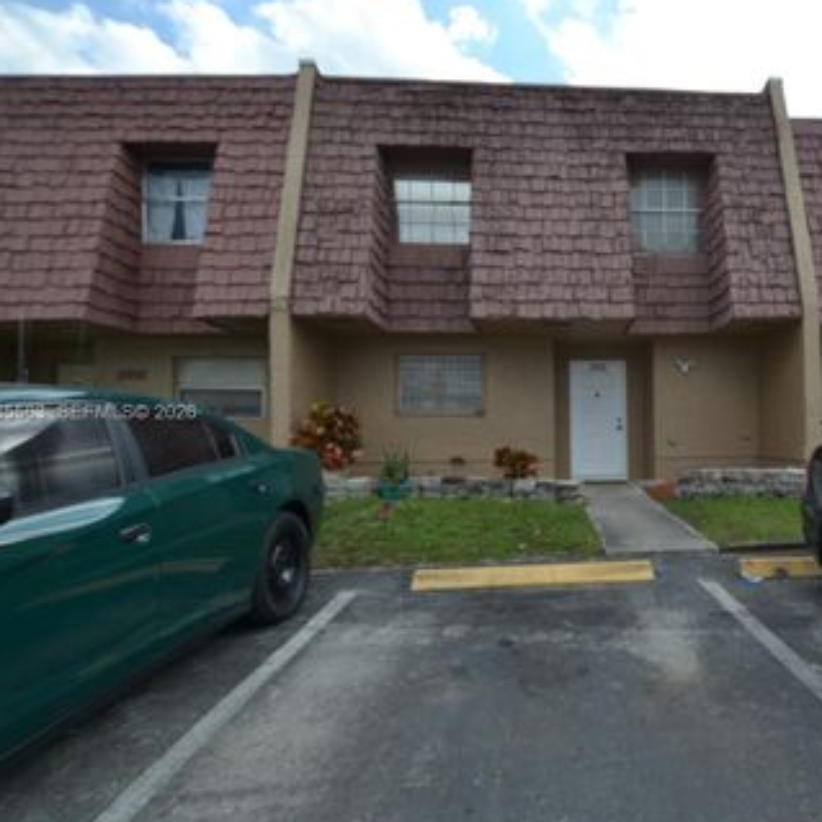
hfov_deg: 71.0
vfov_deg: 74.8
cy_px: 414
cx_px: 590
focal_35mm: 20
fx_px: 537
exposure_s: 1/500
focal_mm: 10
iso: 100
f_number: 4.5
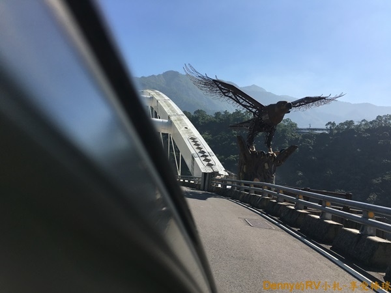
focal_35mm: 29
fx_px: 328
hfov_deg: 61.7
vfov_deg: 48.2
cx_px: 196
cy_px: 146
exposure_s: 1/2198
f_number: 2.2
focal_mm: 4.15
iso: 25
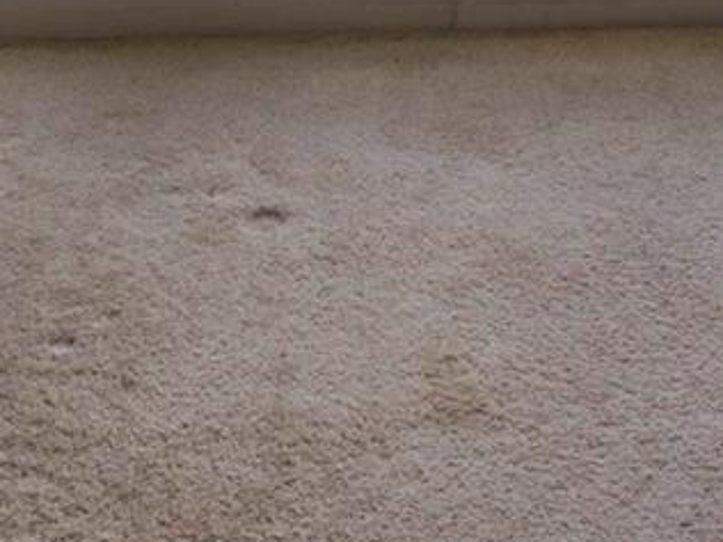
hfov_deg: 24.2
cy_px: -659
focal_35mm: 80
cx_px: 458
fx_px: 1680
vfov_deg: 14.1
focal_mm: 11
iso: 200
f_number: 7.1
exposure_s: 1/320
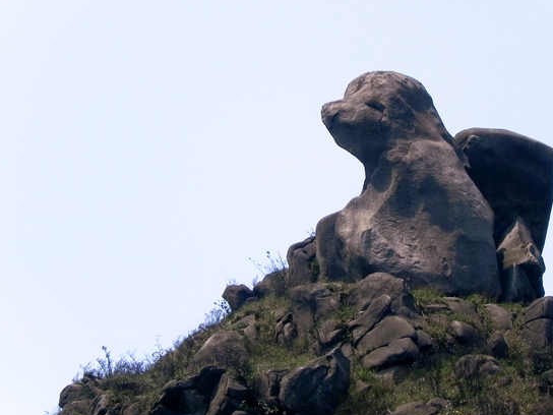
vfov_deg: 4.7
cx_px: 315
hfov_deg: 6.2
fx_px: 5080
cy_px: 182
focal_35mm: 318
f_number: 7.1
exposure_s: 1/410
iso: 160
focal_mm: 44
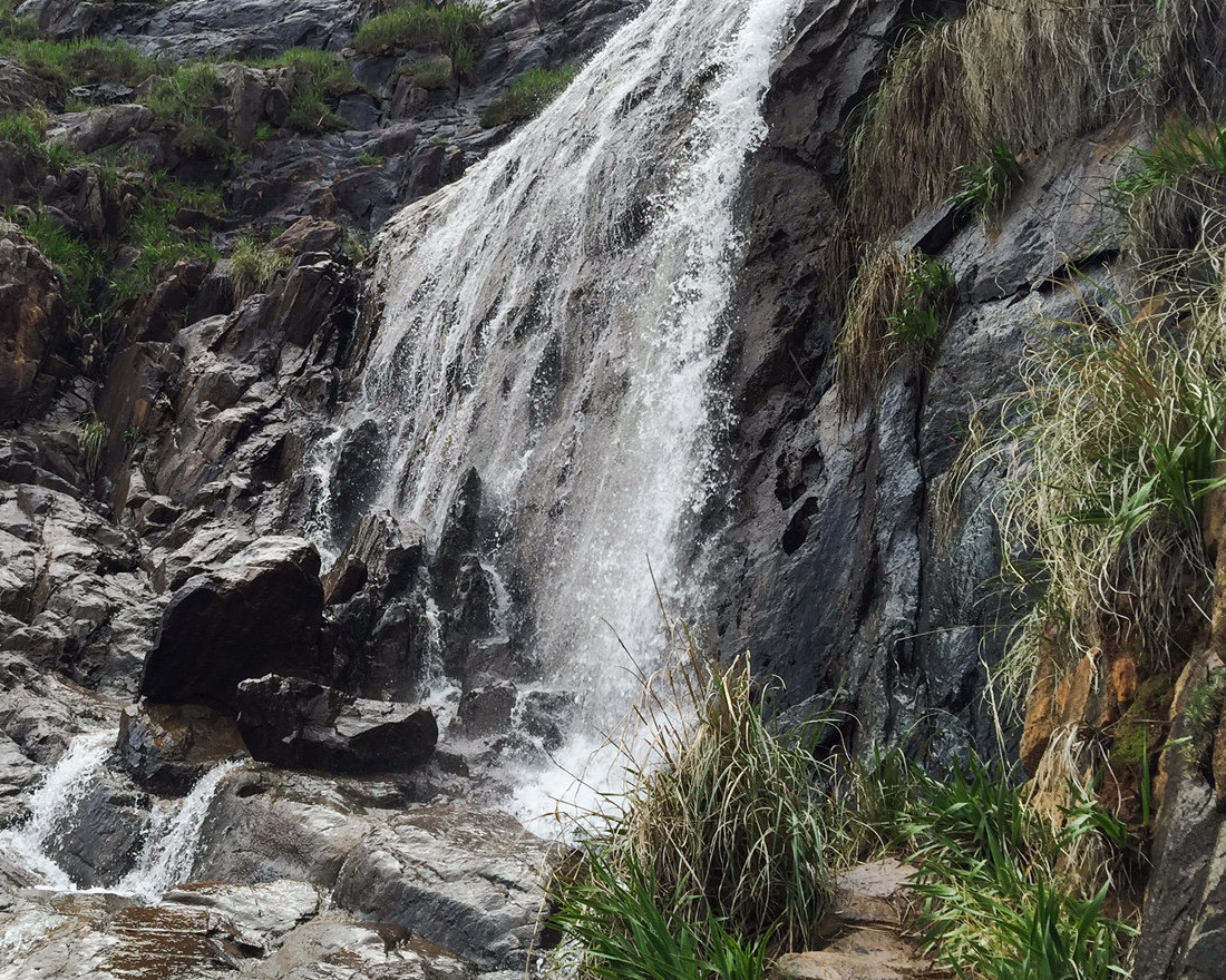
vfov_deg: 35.7
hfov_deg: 42.7
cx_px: 332
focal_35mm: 42
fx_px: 1524
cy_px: 467
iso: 32
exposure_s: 1/608
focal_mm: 4.15
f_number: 2.2
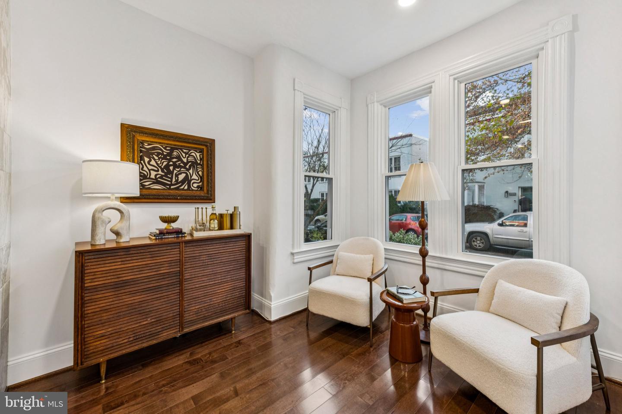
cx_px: 311
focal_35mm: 14
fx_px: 242
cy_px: 207
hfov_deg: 104.3
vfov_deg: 81.2
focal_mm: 14
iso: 250
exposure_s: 1/13
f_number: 9
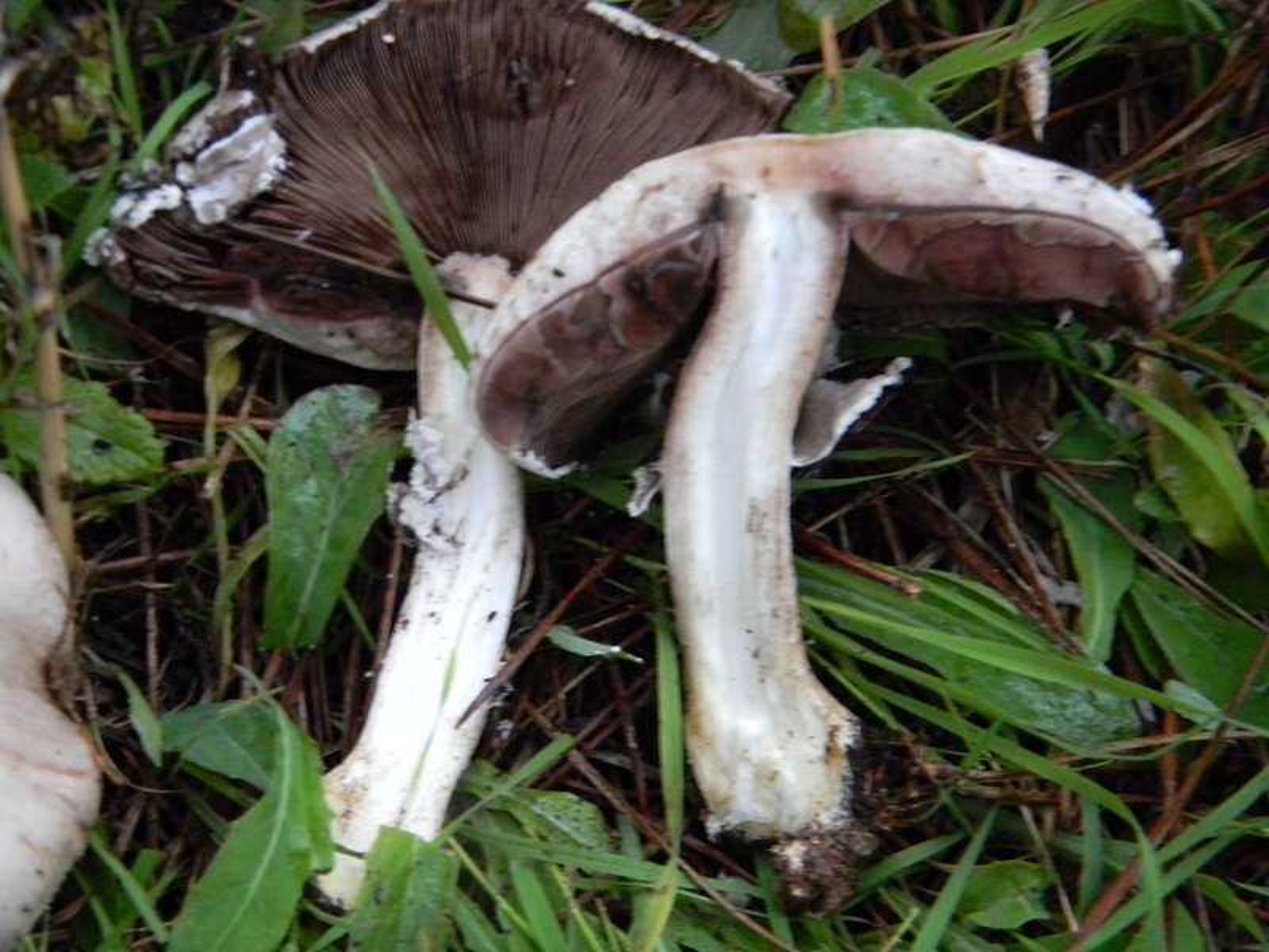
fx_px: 3043
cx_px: 634
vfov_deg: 17.8
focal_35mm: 83
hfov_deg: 23.6
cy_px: 476
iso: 400
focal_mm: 15.1
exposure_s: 1/9.2
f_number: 4.5
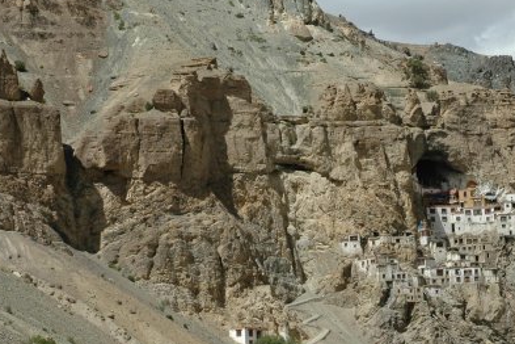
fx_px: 1731
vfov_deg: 11.3
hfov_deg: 16.8
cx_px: 391
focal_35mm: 121
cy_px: 299
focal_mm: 44
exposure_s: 1/400
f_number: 10
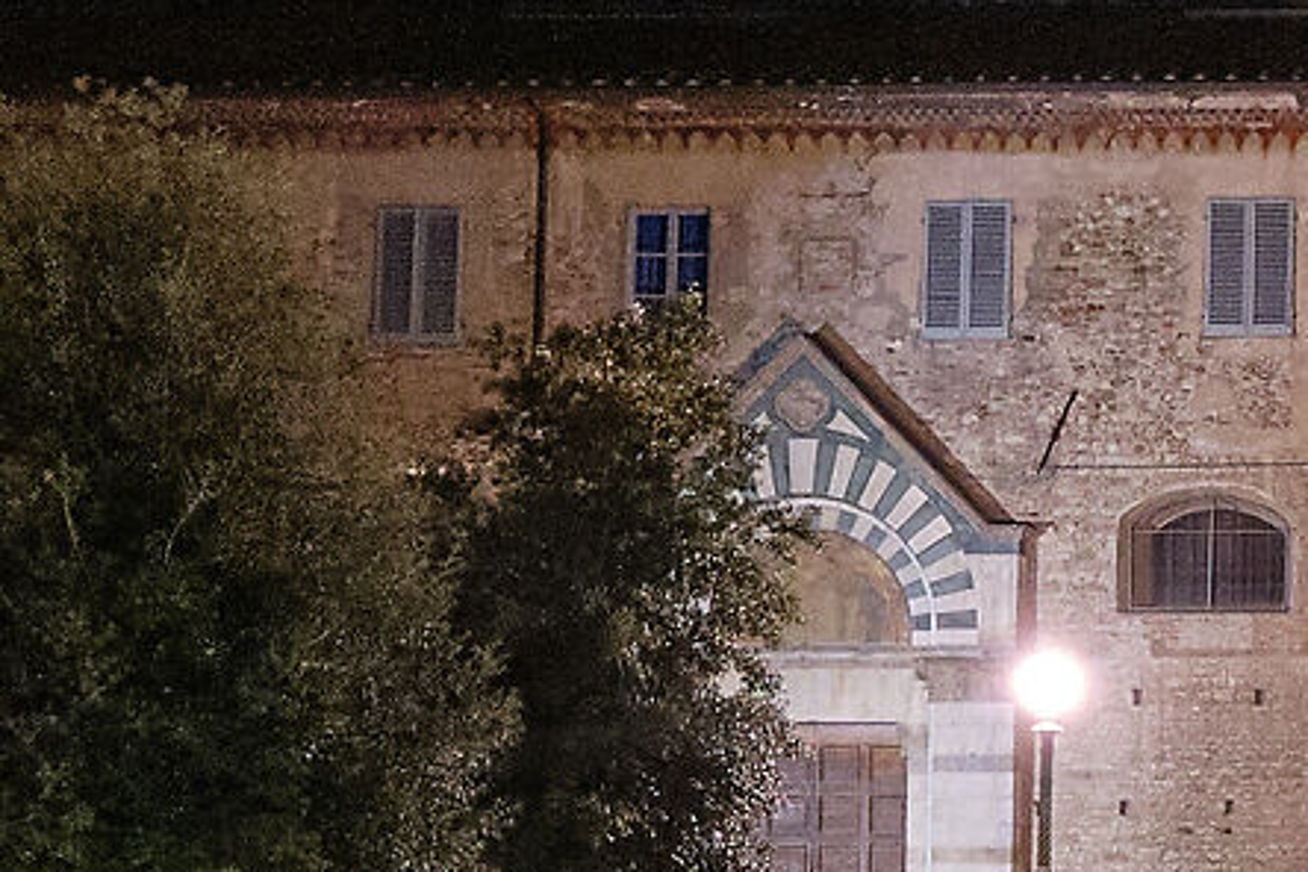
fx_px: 2943
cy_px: 725
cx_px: 2121
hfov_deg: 20.3
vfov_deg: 16.7
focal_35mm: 81
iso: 3200
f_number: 4
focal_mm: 10
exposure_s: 1/10
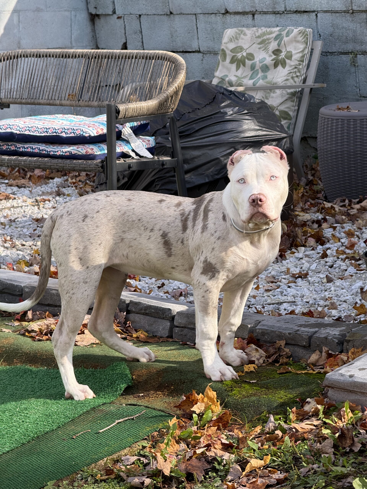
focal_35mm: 120
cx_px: 184
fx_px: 1696
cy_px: 244
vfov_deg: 16.4
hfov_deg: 12.3
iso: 50
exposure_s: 1/173
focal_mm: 15.66
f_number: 2.8
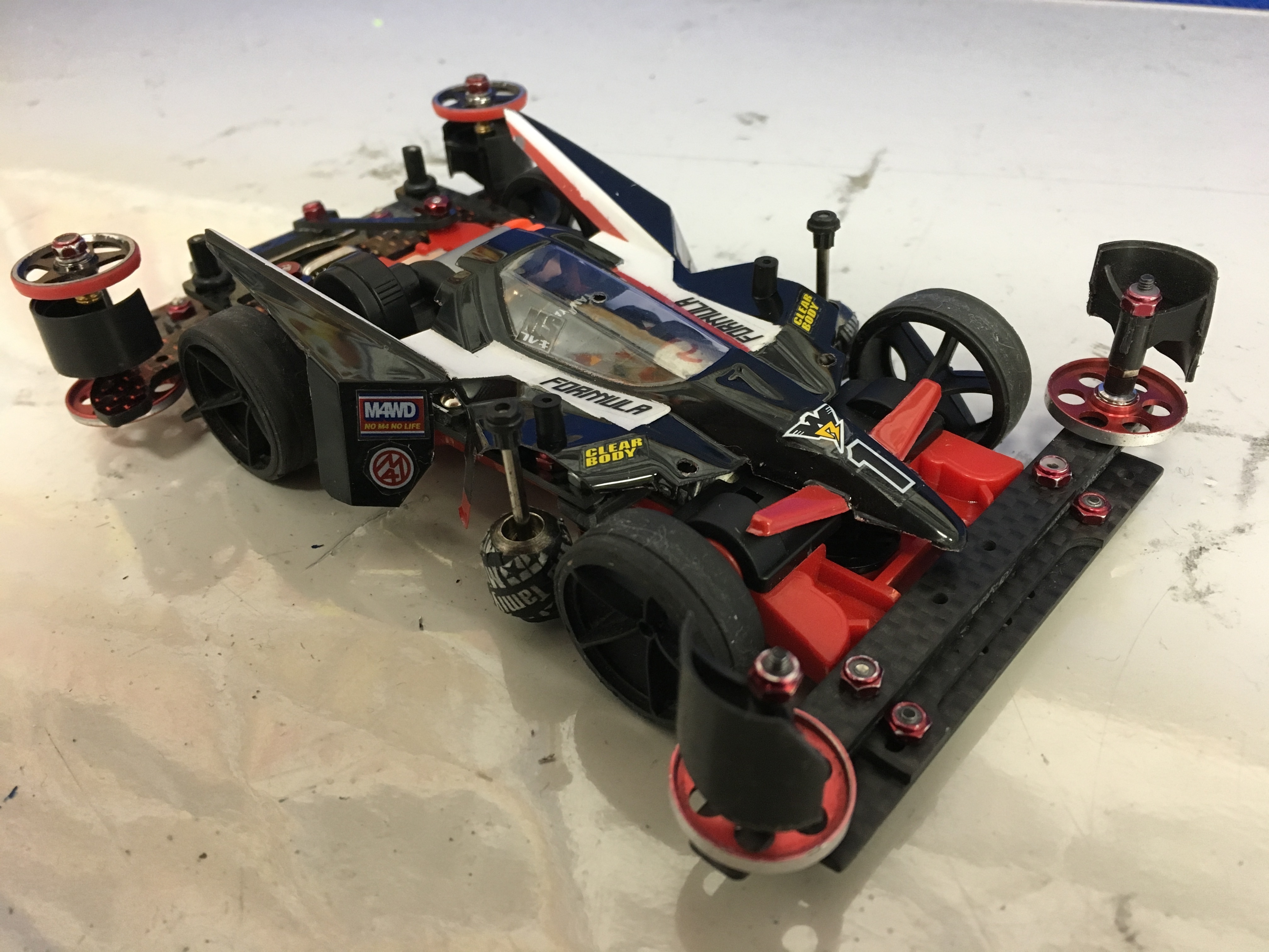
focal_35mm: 29
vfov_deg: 48.2
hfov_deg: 61.7
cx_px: 634
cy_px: 476
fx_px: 1063
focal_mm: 4.15
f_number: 2.2
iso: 125
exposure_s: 1/30
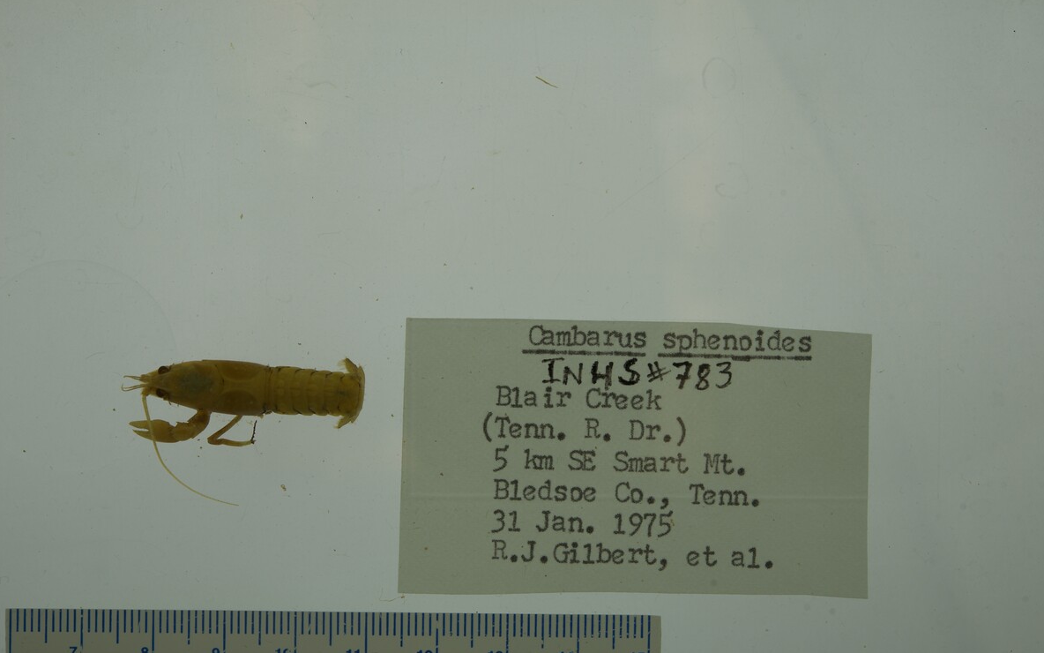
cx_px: 521
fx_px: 1764
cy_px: 330
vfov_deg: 21.0
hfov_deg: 33.0
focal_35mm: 62
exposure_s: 1/80
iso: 50
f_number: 10
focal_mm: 60
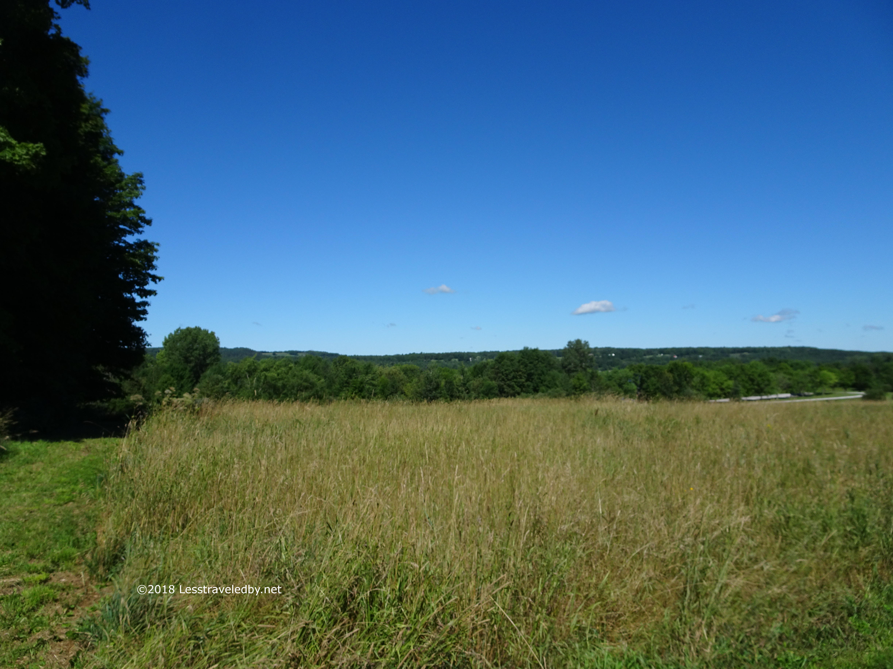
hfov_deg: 71.6
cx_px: 446
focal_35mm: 24
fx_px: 619
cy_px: 334
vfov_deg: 56.8
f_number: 3.5
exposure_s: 1/1250
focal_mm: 4.1
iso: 80
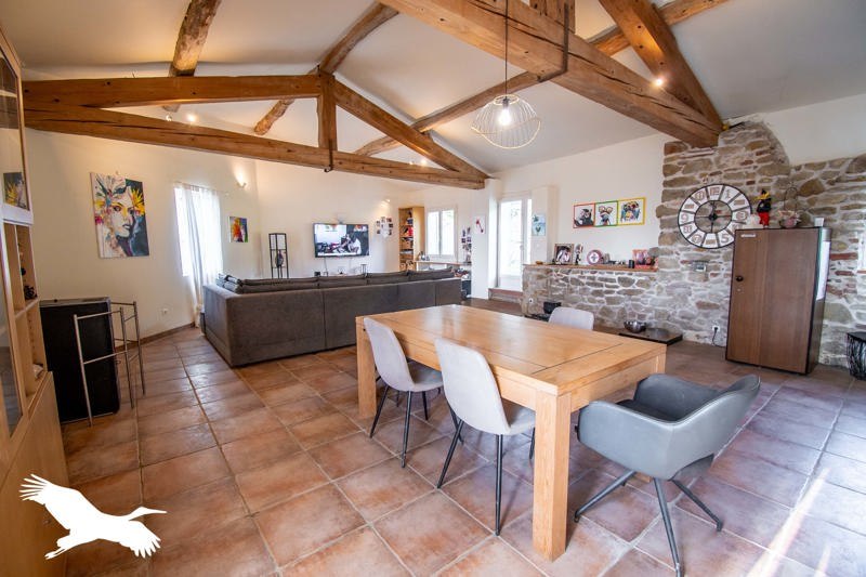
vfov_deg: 77.3
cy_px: 288
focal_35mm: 15
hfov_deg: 100.4
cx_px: 433
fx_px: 361
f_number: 5
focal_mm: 10
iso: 500
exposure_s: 1/40
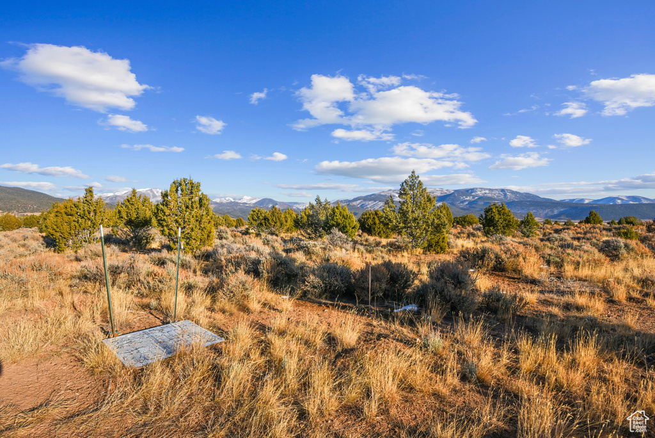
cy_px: 219
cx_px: 328
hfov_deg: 93.2
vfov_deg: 70.5
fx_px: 309
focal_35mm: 17
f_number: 14
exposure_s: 1/160
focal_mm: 17
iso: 100
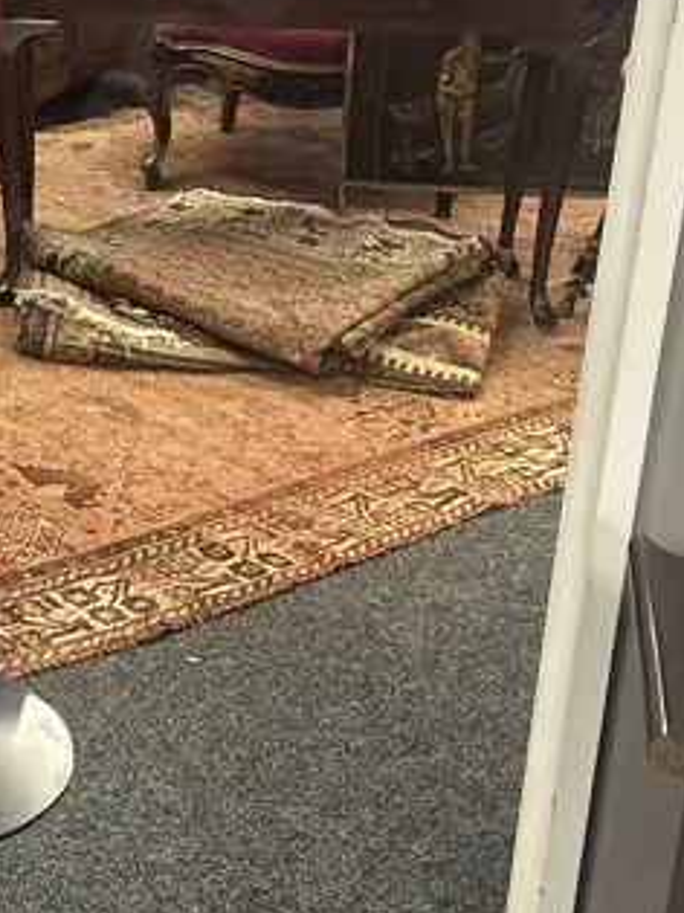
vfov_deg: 25.0
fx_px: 2056
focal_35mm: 78
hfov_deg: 18.2
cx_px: -52
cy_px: 371
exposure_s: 1/50
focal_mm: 6.86
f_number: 1.78
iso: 250
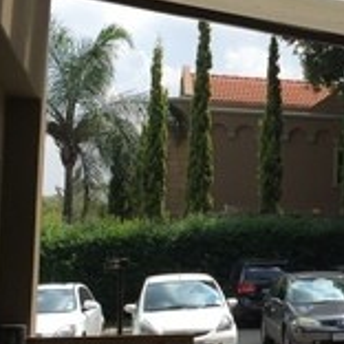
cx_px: 370
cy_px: 191
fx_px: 922
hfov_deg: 20.2
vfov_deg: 21.1
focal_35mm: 82
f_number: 2.2
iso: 32
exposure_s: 1/1412
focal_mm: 4.15
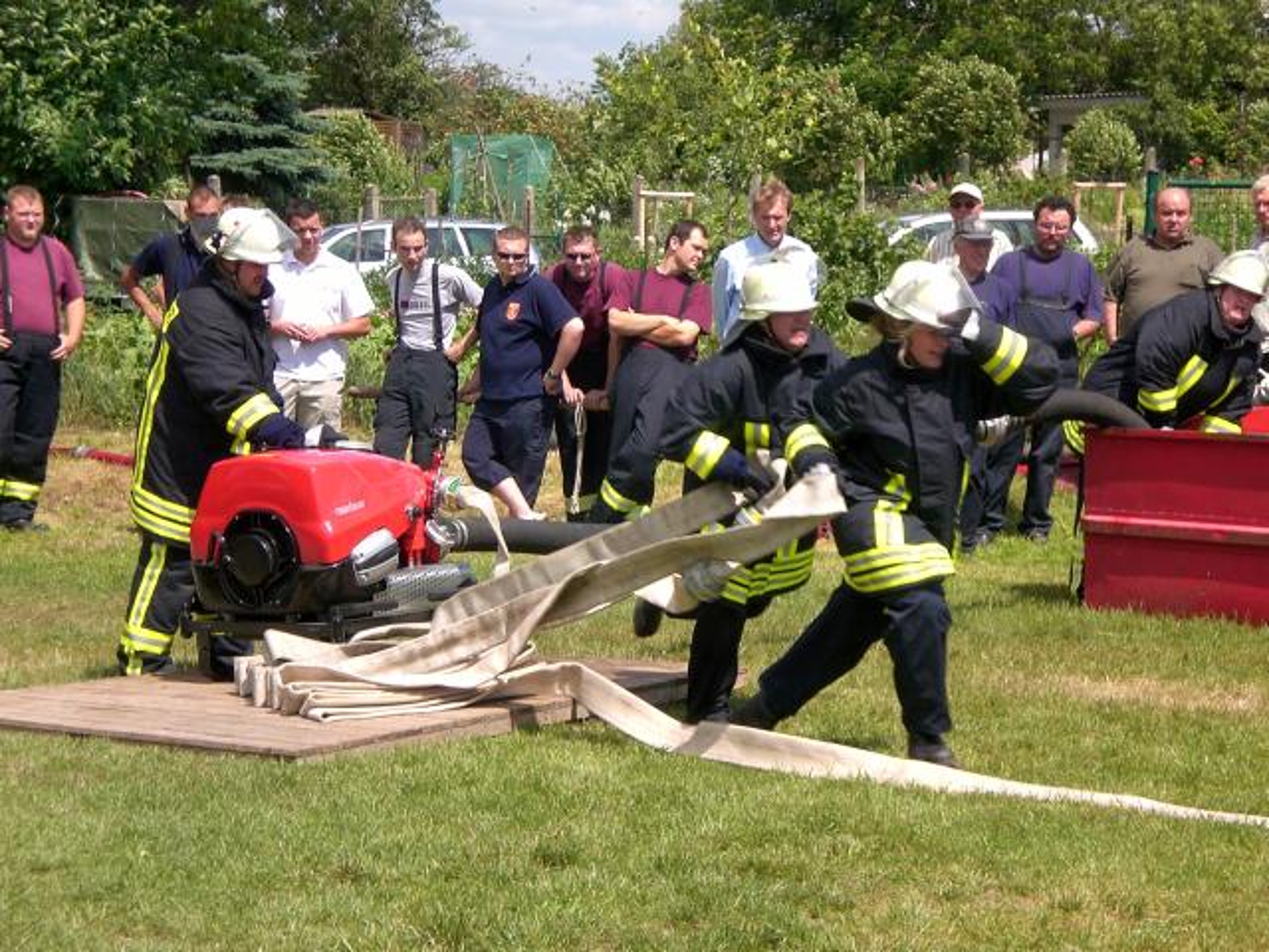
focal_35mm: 114
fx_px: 4179
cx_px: 634
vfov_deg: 13.0
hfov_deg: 17.3
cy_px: 476
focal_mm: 18.9
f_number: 5.9
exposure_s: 1/250
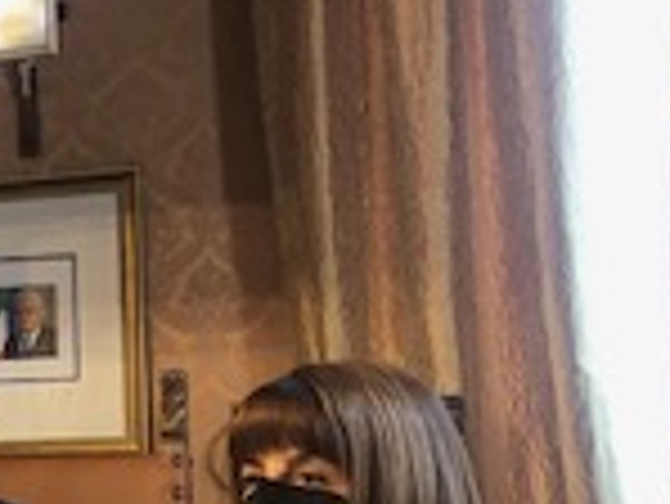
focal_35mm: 120
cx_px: -495
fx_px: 2324
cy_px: 405
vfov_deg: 12.3
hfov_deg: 14.6
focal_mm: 3.99
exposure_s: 1/17
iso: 64
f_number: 1.8
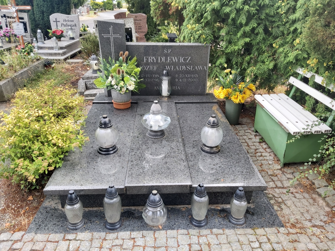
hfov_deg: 67.3
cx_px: 168
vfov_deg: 53.1
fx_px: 252
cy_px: 126
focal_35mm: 26
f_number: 1.7
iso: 64
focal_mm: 3.92
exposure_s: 1/402
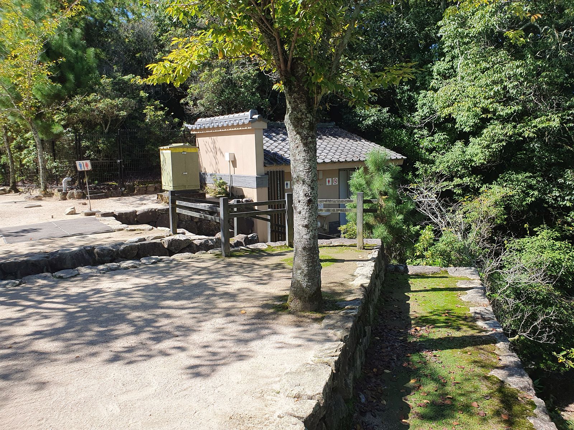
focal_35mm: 26
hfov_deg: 67.3
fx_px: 431
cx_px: 287
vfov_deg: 53.1
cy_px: 215
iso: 50
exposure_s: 1/896
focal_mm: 4.32
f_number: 2.4
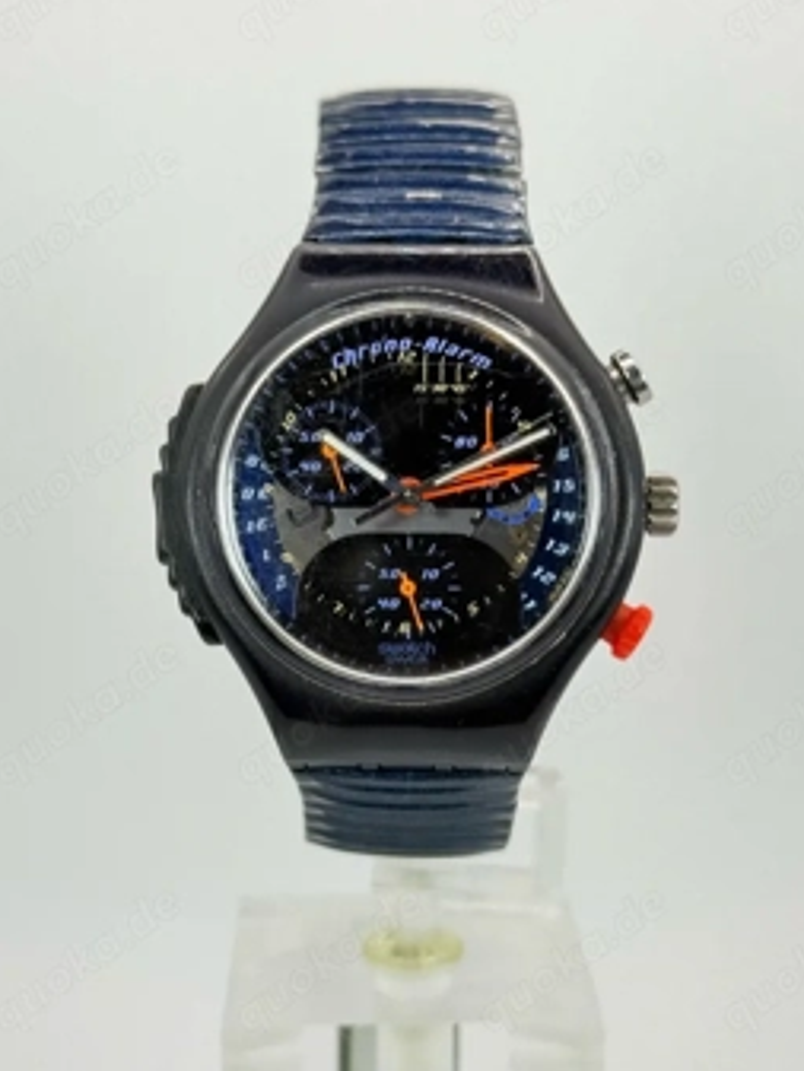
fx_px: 1764
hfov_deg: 25.7
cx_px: 397
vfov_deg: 33.8
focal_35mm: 57
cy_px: 499
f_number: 1.78
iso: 64
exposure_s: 1/802
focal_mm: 6.76
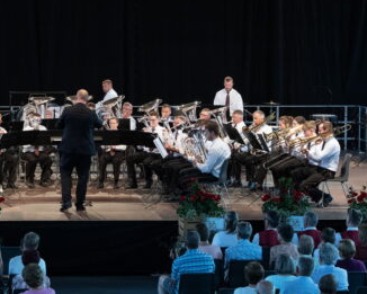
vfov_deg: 11.8
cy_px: 94
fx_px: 1423
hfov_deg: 14.5
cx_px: 5
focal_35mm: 131
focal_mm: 70
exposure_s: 1/125
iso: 4000
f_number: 8
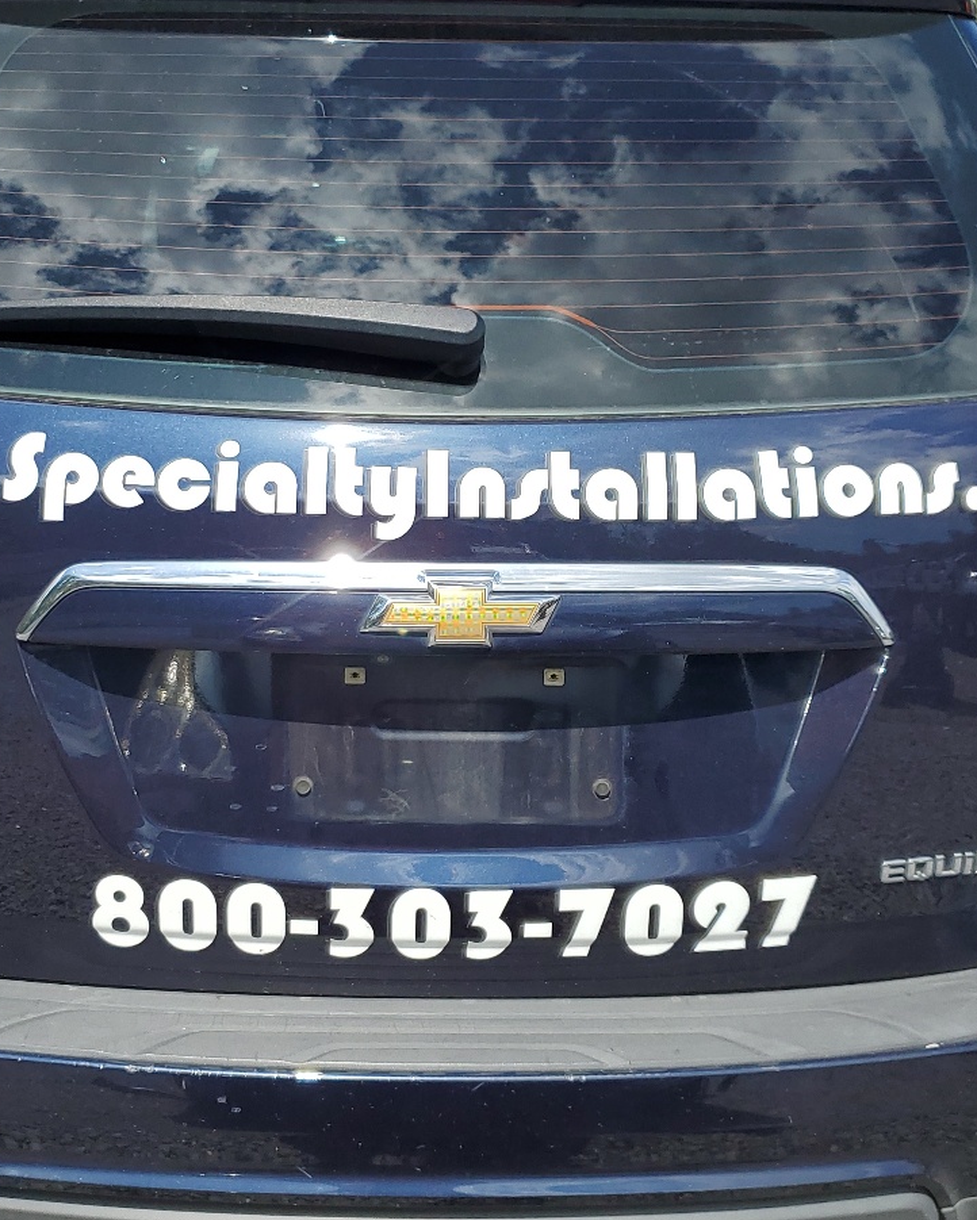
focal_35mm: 45
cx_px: 413
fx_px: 1626
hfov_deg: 33.4
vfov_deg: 41.1
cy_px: 592
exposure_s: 1/3333
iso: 50
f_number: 1.5
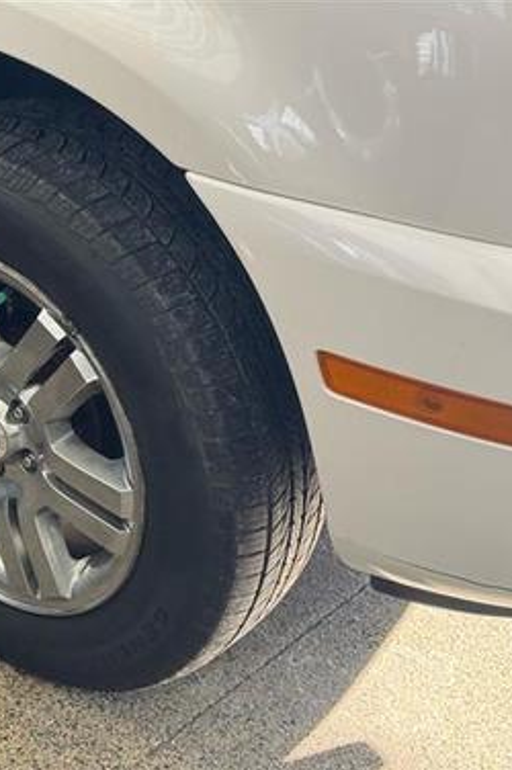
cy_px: 385
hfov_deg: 19.8
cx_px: 31
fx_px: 1432
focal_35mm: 67
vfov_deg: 30.1
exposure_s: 1/64
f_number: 1.78
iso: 100
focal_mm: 6.76
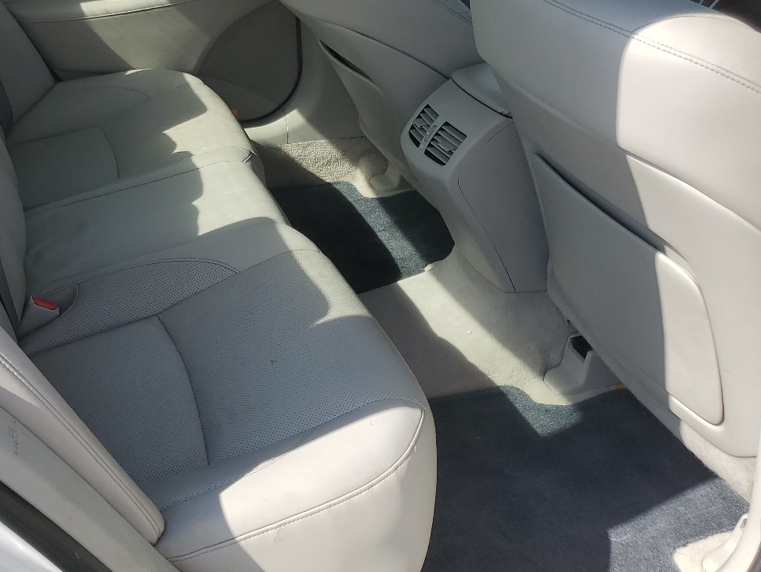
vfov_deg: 33.2
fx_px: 946
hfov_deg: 41.7
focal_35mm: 43
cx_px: 142
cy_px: 177
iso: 50
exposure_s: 1/1667
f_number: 1.5
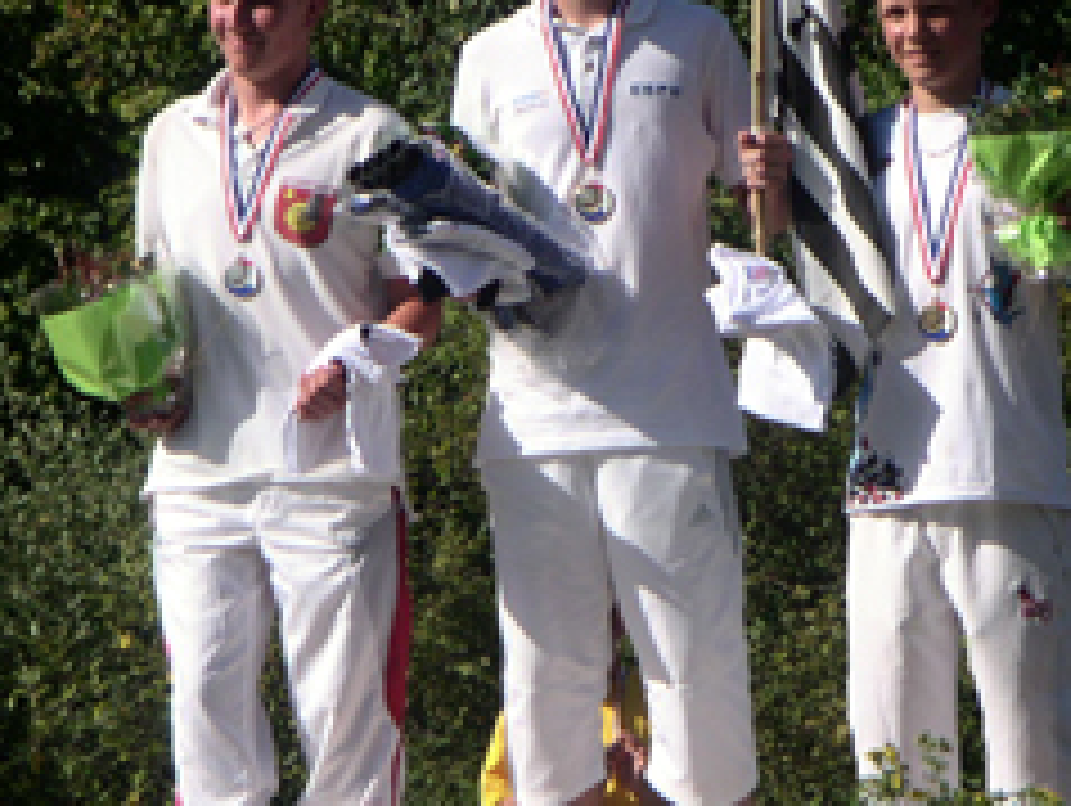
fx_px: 6132
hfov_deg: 10.0
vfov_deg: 7.5
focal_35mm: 198
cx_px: 641
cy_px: 344
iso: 50
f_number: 3.6
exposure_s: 1/750
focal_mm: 17.1
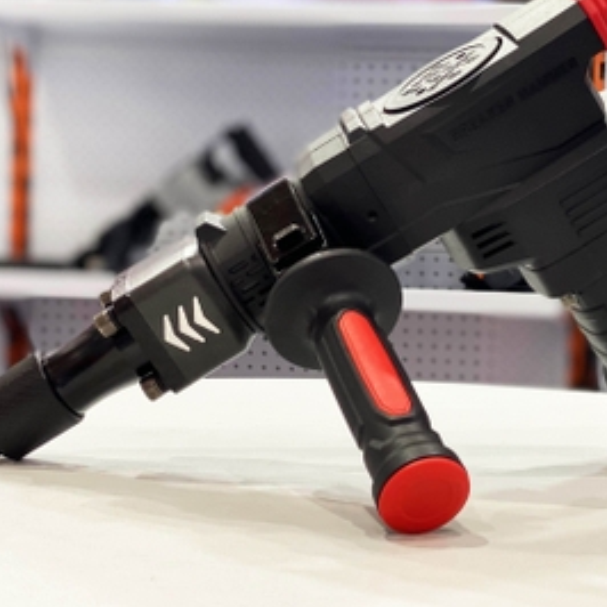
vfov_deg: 20.9
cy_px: 237
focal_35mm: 83
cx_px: 466
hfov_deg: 20.7
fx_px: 1647
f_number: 2
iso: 125
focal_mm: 6
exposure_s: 1/50
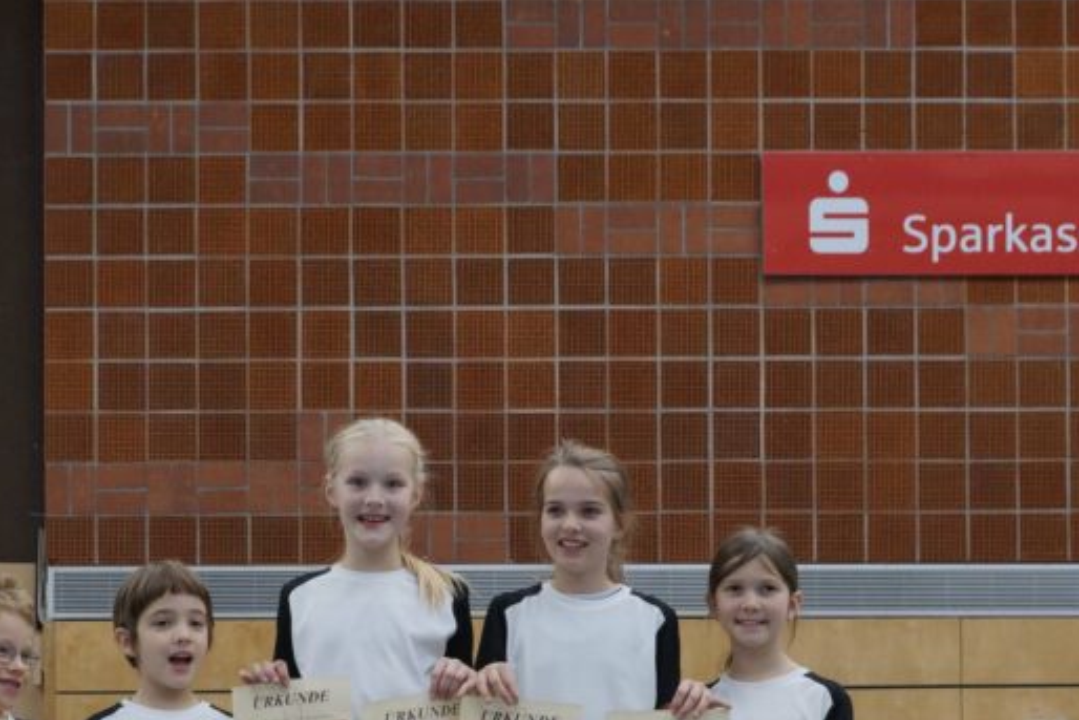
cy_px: 823
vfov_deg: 17.1
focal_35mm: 77
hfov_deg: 26.3
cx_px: 435
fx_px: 2308
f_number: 4
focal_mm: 22
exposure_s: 1/160
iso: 400
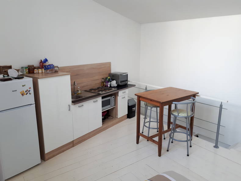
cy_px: 90
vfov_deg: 51.3
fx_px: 188
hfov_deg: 65.3
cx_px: 120
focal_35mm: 27
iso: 64
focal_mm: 3.6
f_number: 1.9
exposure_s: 1/33
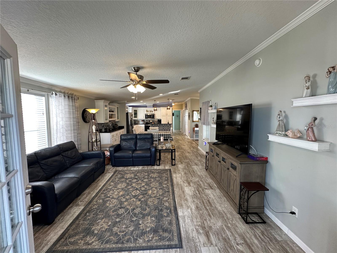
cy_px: 126
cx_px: 168
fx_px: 136
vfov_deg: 85.7
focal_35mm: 14
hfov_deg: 102.1
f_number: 2.2
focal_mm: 2.22
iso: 200
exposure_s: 1/120
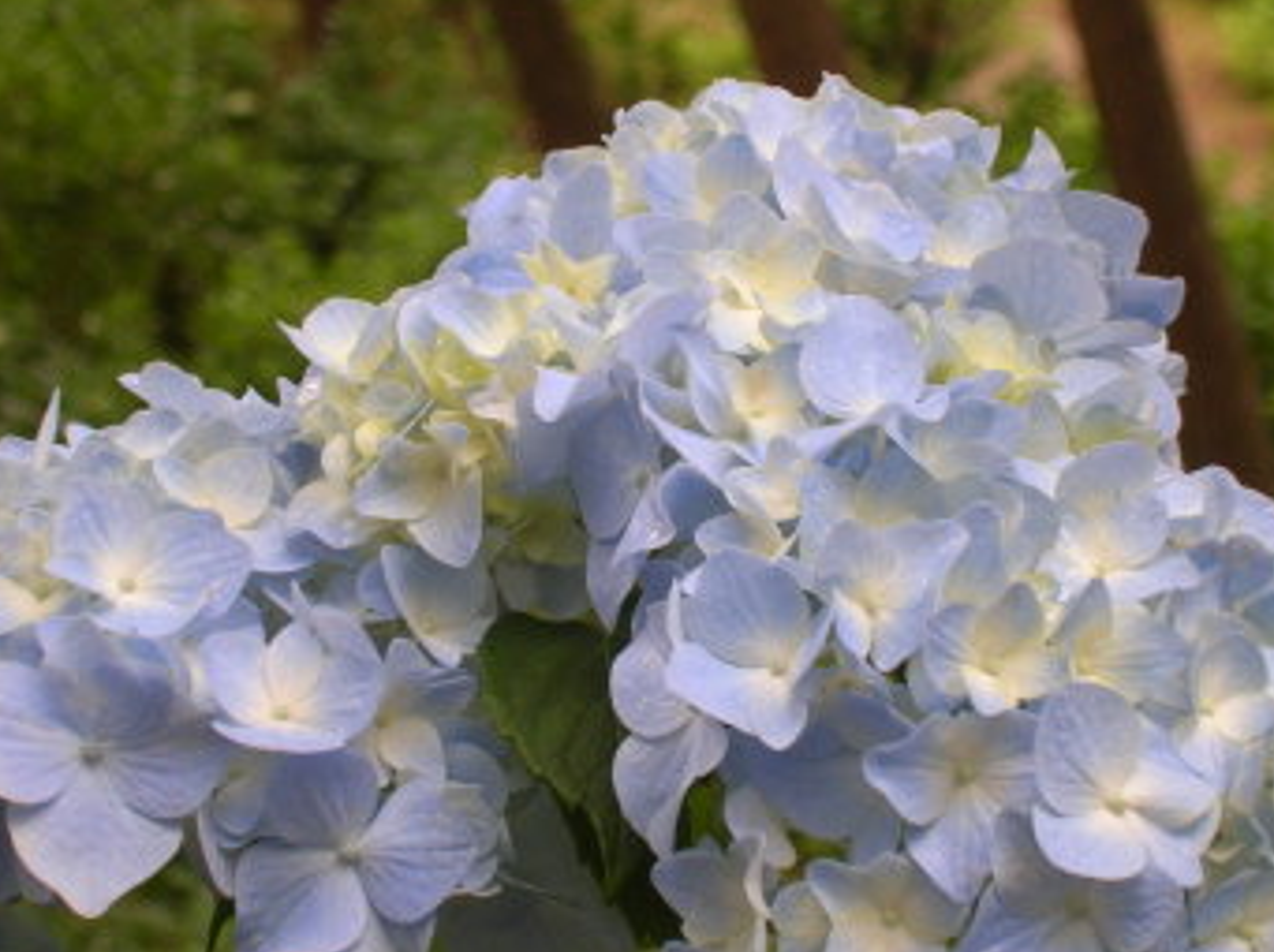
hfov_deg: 12.8
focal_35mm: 154
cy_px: 470
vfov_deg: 9.6
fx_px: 5662
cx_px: 684
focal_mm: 17.4
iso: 50
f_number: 4.9
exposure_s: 1/39.7
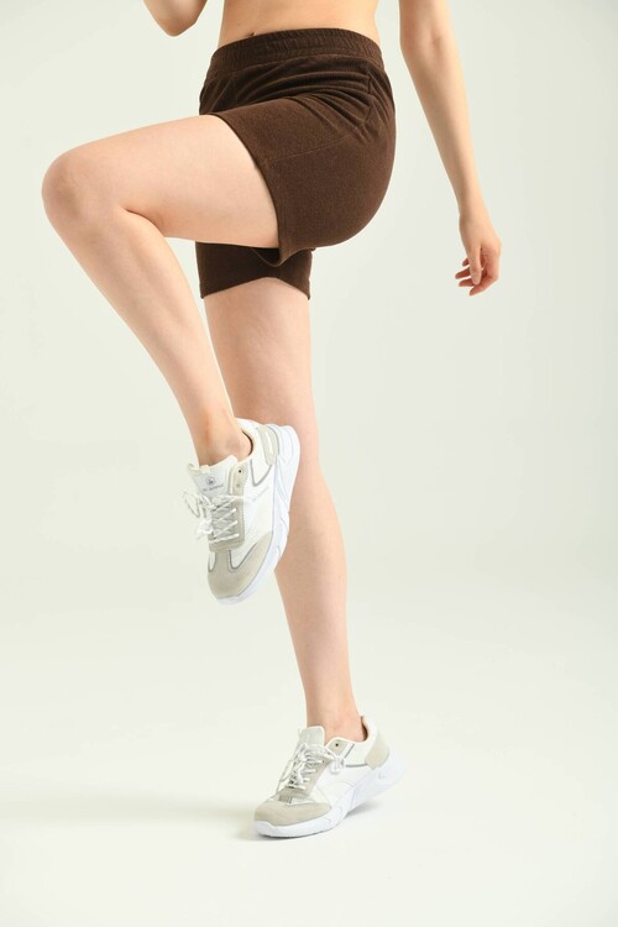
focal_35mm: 95
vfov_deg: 21.5
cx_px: 309
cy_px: 464
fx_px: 2446
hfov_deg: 14.4
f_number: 5.6
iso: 125
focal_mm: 95
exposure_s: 1/160
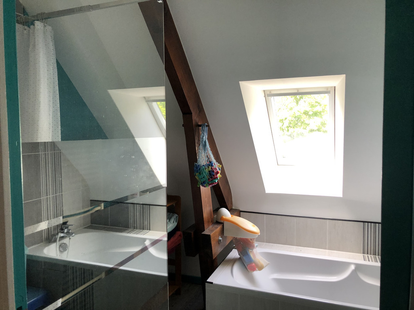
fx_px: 335
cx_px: 207
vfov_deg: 49.7
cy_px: 155
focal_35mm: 28
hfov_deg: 63.4
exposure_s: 1/40
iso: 25
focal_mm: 3.99
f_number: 1.8
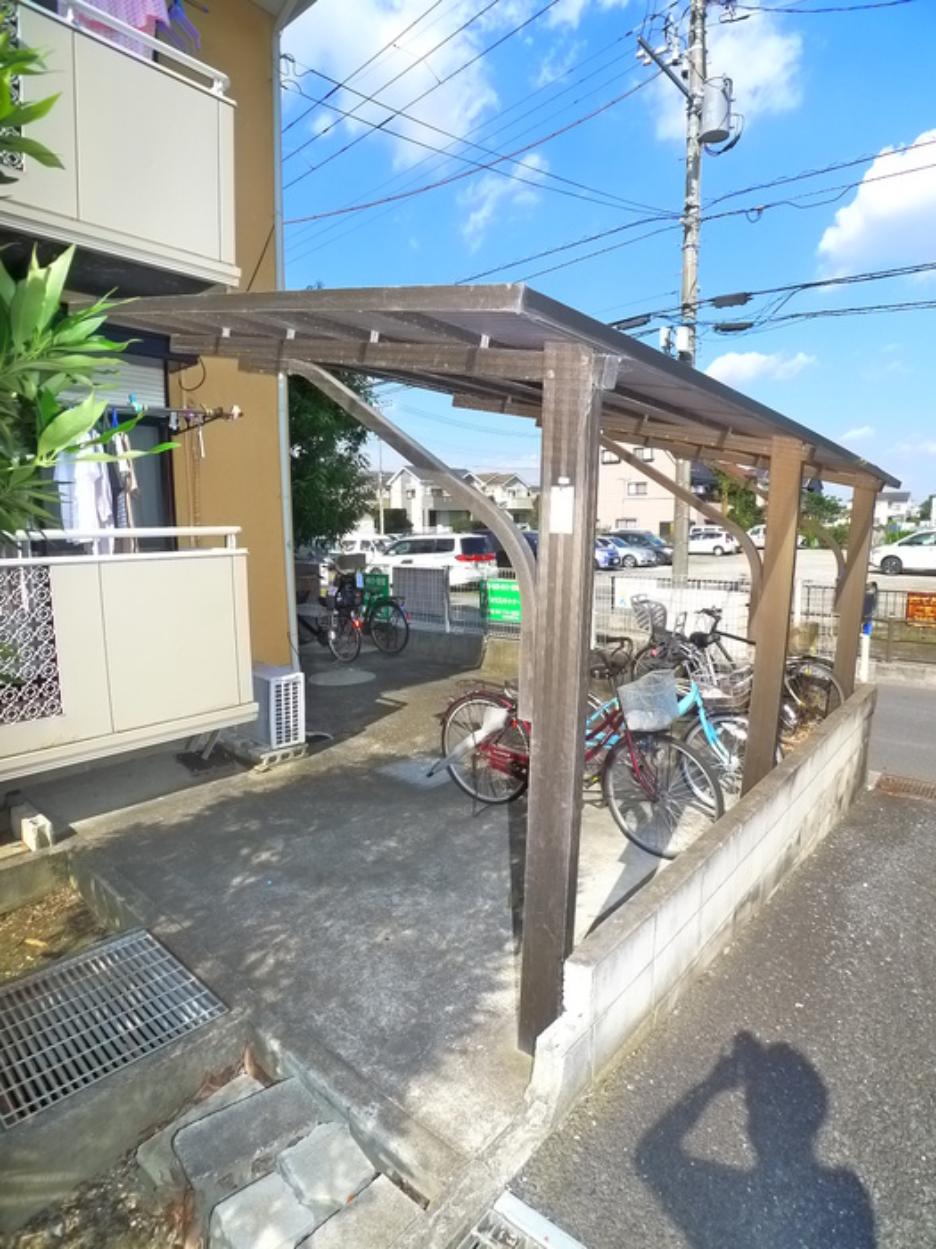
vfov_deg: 71.6
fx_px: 865
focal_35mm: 24
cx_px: 468
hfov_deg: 56.8
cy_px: 624
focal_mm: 5.1
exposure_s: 1/500
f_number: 4
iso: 400
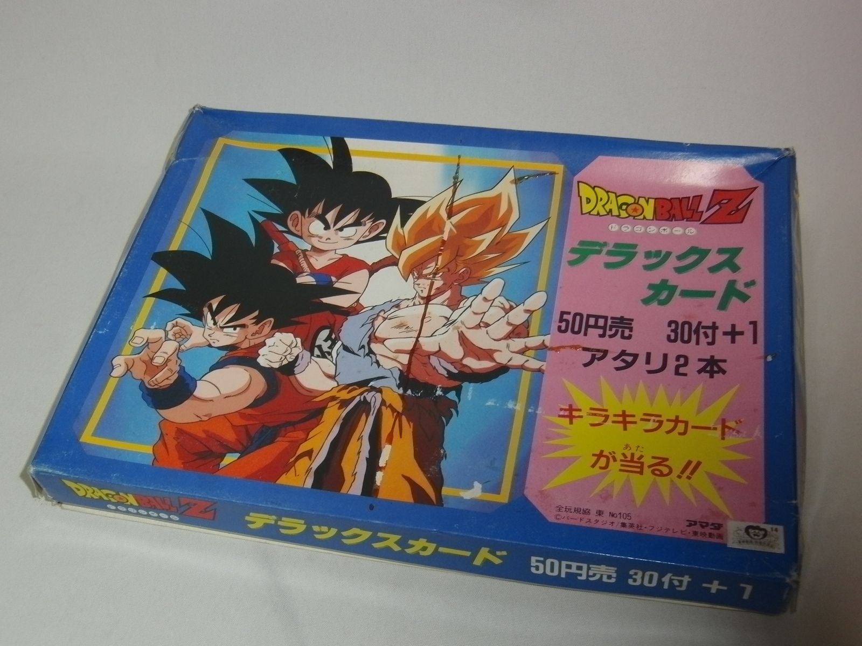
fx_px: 996
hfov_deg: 46.8
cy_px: 323
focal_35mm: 40
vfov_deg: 36.0
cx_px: 431
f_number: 3.8
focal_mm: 7.1
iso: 200
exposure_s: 1/30
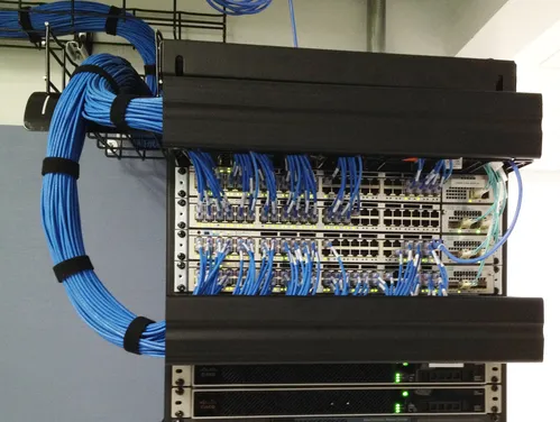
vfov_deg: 40.8
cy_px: 211
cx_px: 280
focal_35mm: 35
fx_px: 567
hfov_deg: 52.5
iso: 200
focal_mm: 4.28
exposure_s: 1/20
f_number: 2.4
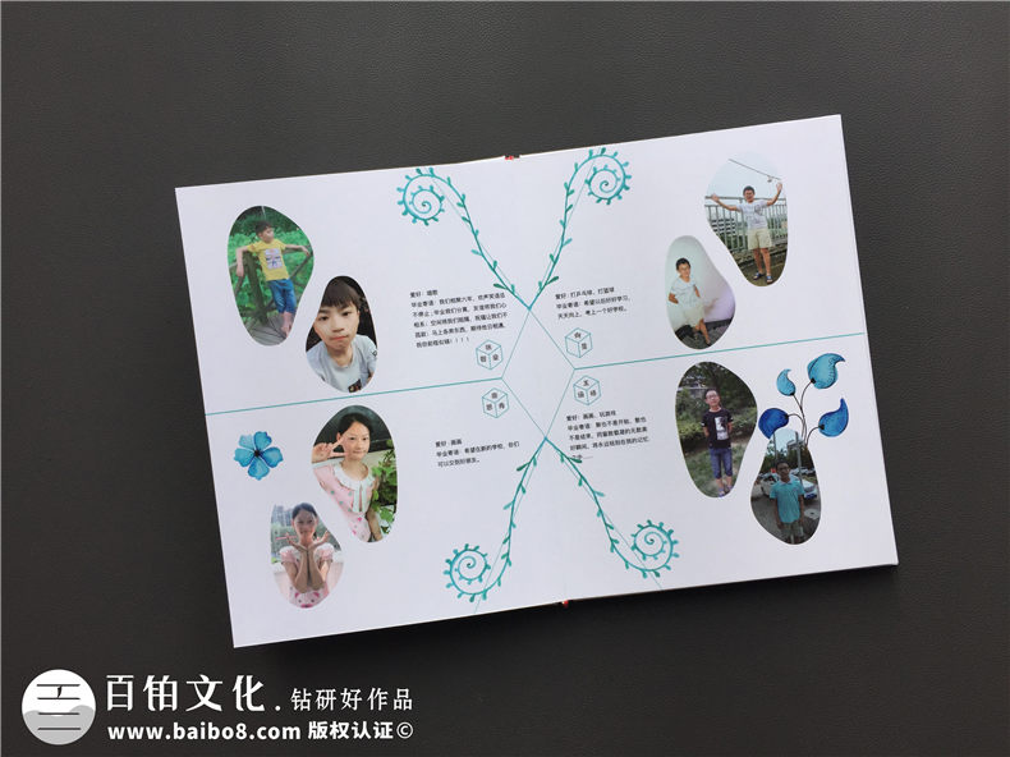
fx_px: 846
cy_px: 378
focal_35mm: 29
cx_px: 505
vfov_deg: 48.2
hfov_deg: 61.7
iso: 32
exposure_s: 1/126
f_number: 2.2
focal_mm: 4.15
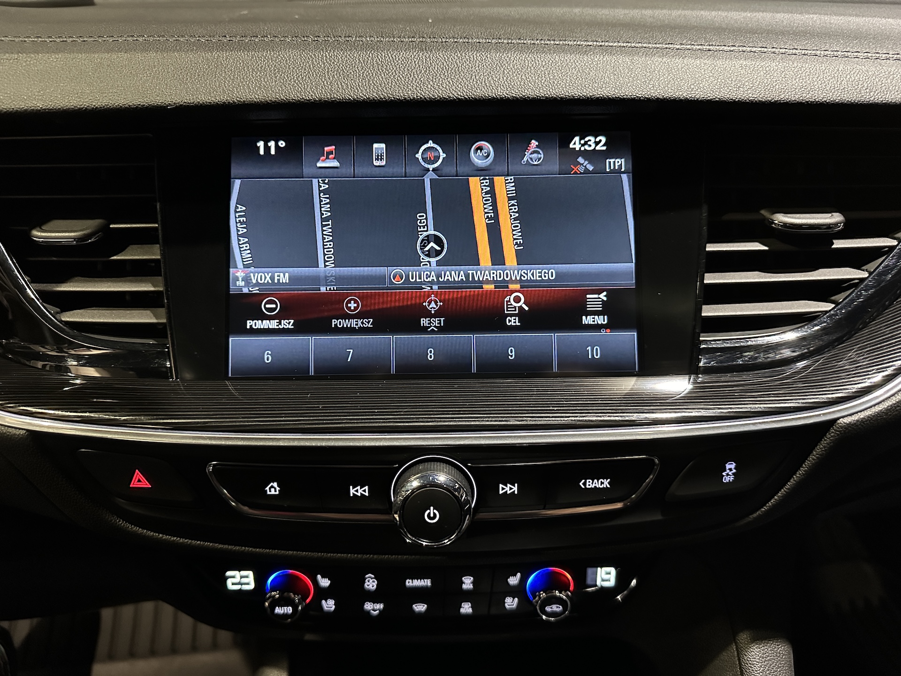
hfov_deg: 71.6
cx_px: 450
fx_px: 625
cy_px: 338
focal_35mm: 24
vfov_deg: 56.8
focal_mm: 6.86
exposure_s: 1/40
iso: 1000
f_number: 1.78
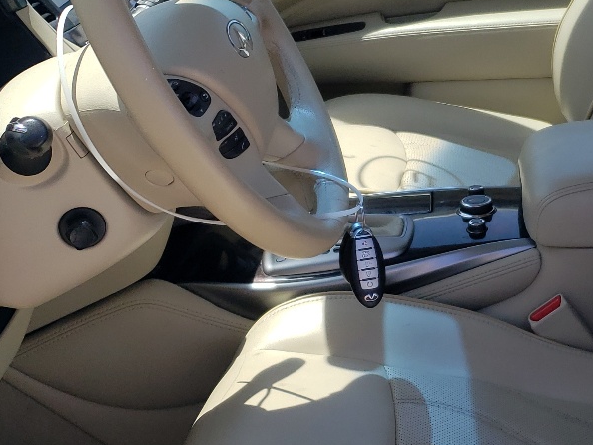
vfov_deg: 21.0
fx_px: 1200
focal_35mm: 70
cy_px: 209
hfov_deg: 26.8
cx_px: 539
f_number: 1.5
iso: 50
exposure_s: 1/2000
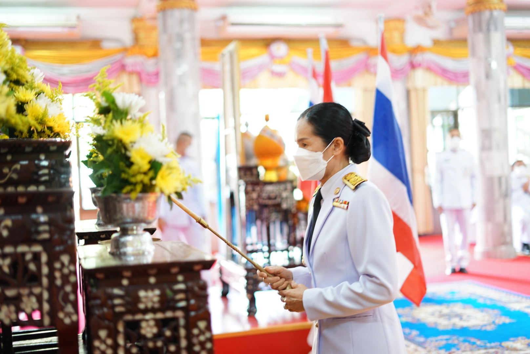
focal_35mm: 50
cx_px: 265
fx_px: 737
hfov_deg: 39.6
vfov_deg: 27.0
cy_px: 177
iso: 400
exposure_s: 1/25
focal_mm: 50
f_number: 1.8
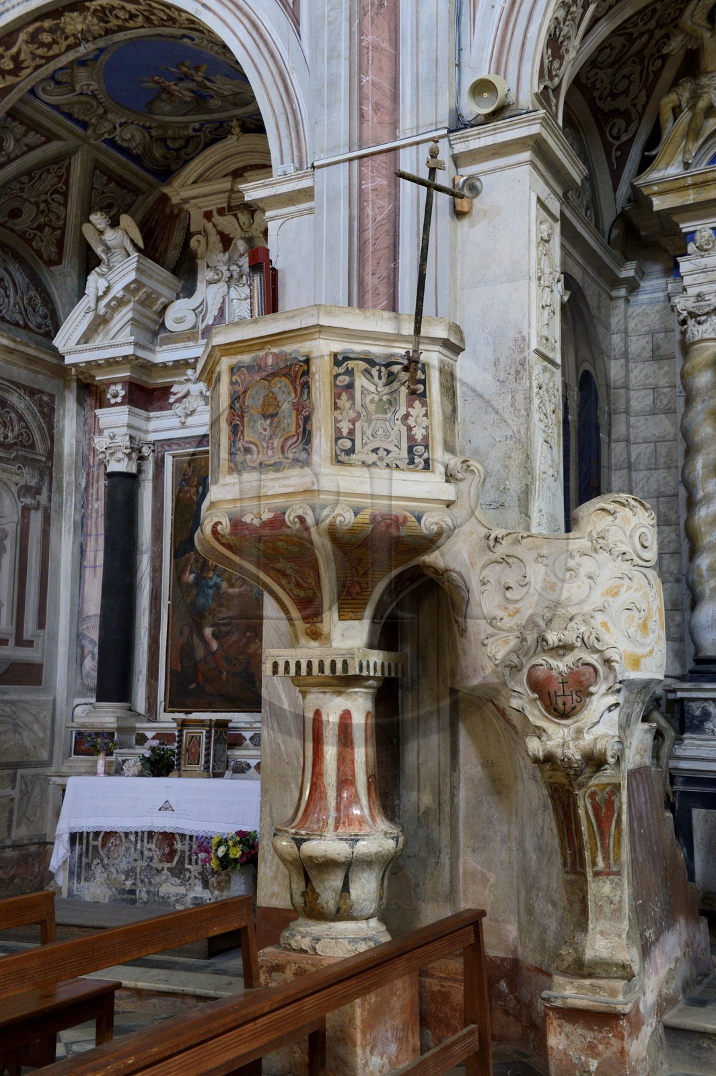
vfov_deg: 50.7
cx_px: 358
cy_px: 538
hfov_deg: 35.0
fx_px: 1136
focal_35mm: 38
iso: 1600
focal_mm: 38
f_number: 5
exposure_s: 1/25
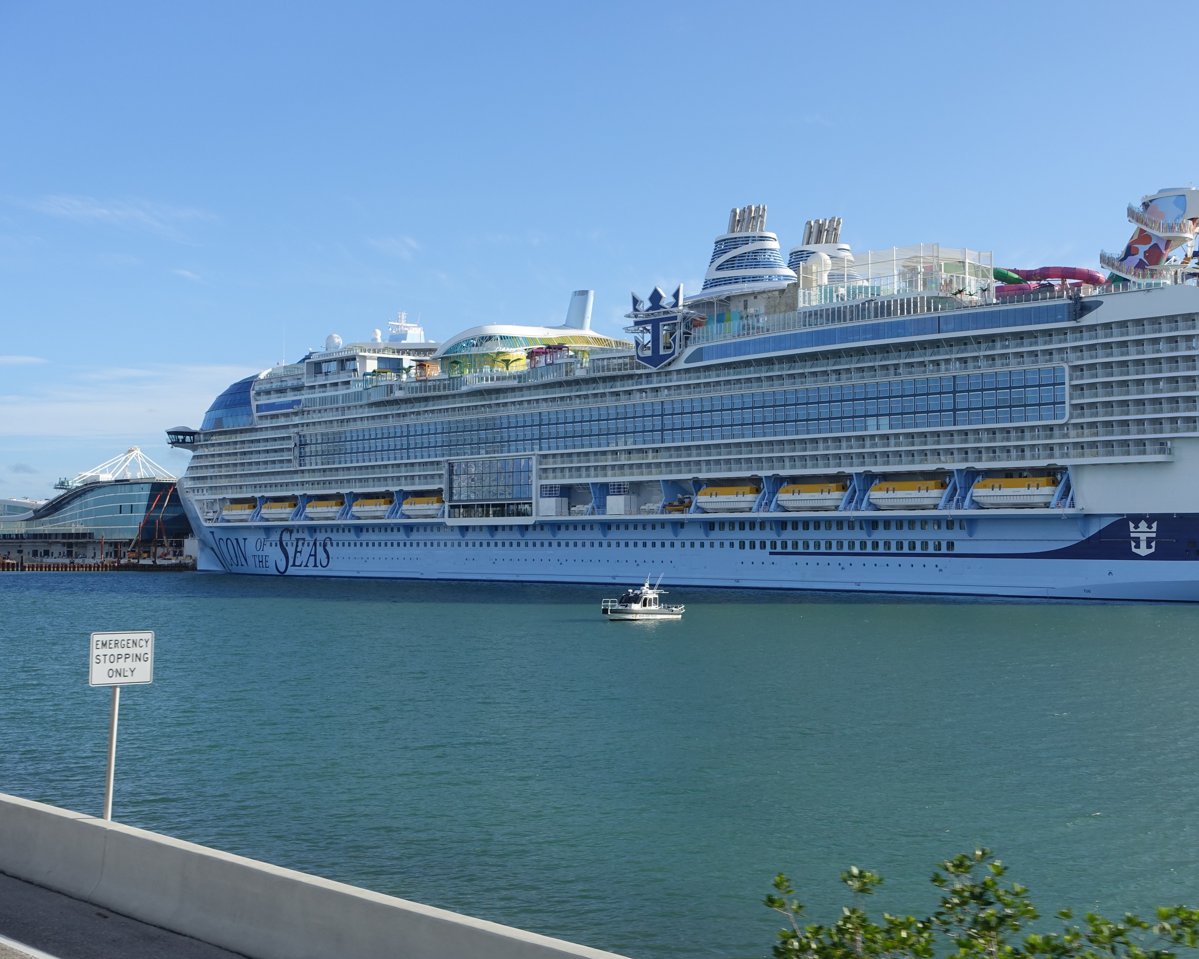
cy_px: 481
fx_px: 1739
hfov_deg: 37.9
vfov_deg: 30.8
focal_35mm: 49
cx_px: 699
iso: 125
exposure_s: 1/500
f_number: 5.6
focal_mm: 15.94
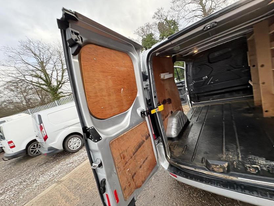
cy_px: 107
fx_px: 119
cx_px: 142
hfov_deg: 98.1
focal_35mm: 15
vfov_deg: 81.7
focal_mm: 2.22
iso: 100
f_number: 2.2
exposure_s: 1/99
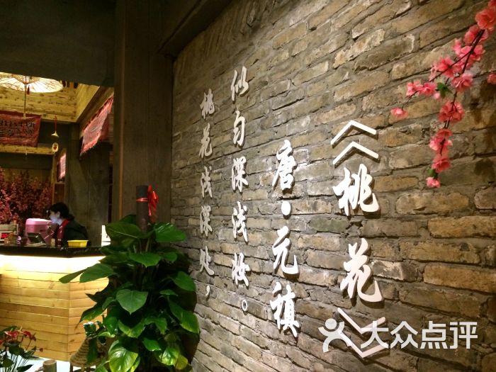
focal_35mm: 30
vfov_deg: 46.8
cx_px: 248
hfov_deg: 60.0
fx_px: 430
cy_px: 186
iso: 320
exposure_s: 1/20
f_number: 2.2
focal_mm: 4.12
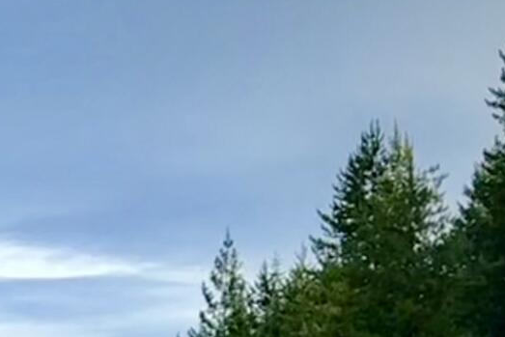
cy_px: 892
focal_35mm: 155
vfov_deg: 8.0
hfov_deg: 10.9
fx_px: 2175
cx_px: -770
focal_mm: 5.96
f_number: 1.6
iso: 50
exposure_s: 1/1667
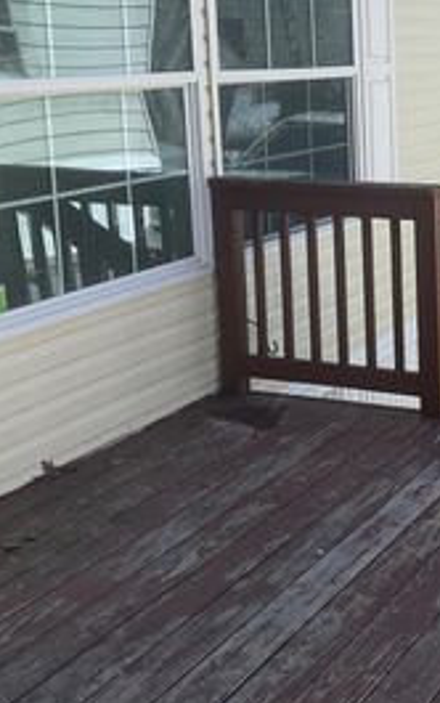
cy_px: 219
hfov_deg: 20.5
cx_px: 570
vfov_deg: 34.7
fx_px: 1111
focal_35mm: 58
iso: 16
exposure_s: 1/944
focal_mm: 3
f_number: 1.8
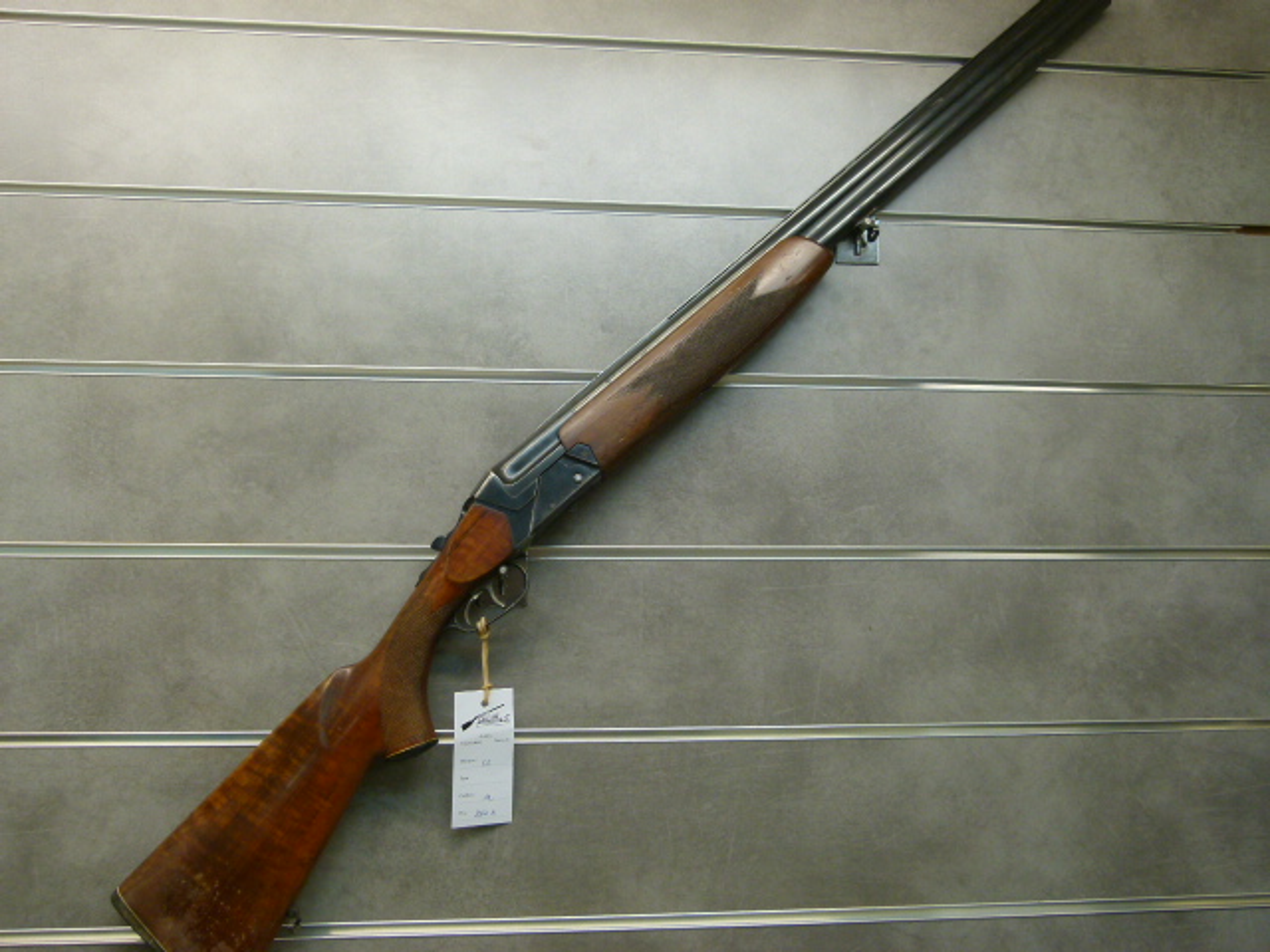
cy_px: 476
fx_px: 1174
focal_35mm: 32
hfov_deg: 56.8
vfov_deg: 44.2
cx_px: 635
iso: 125
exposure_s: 1/60
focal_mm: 5.7
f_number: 3
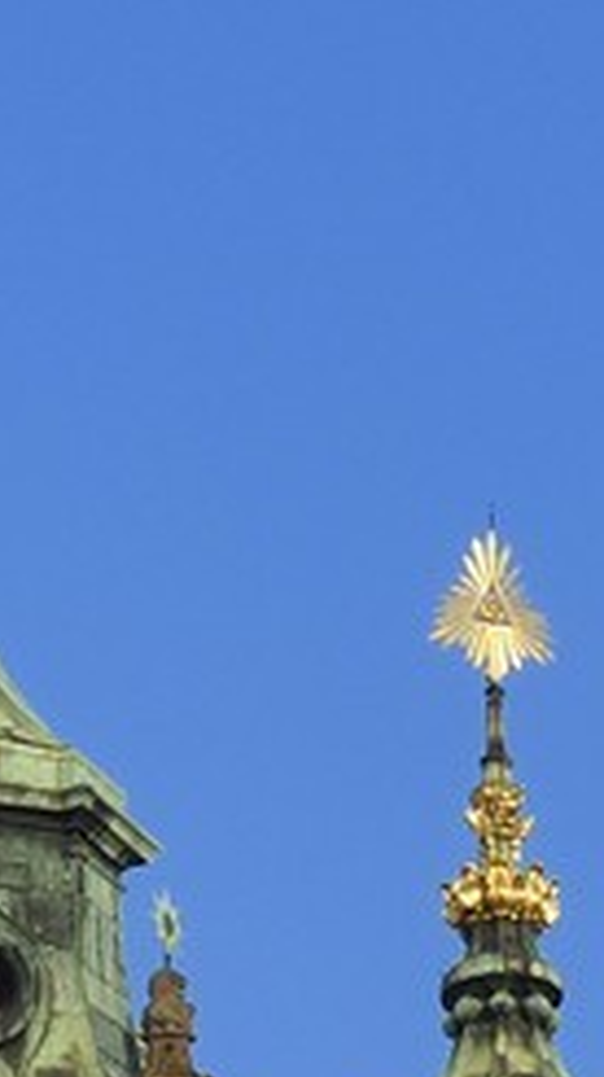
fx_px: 12839
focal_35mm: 450
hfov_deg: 2.7
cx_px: -197
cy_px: 2741
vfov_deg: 4.7
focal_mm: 66
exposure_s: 1/200
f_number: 14
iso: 400
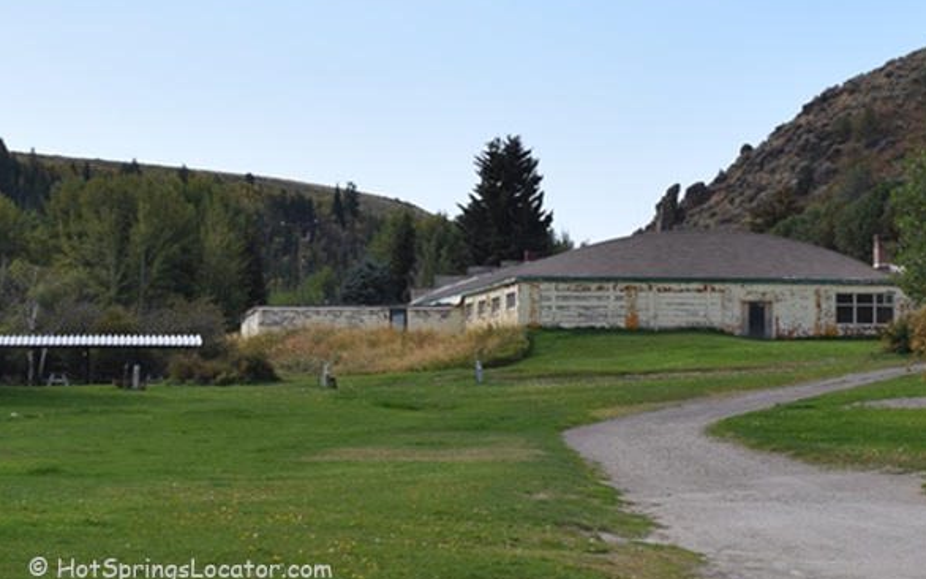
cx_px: 460
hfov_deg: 41.4
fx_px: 1224
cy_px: 297
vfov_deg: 26.6
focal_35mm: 49
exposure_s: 1/200
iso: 100
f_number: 9
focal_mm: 31
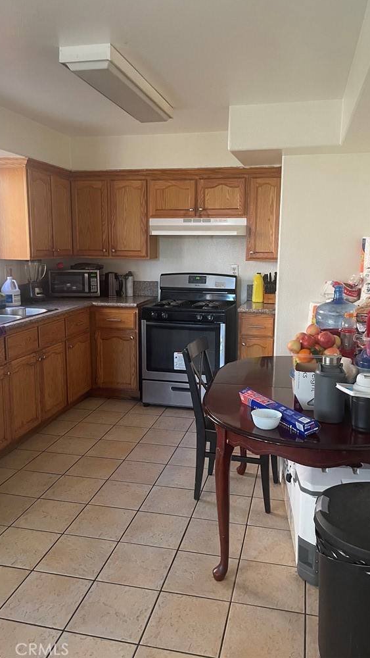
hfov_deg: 40.2
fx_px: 505
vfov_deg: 66.0
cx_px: 184
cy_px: 322
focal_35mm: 29
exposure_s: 1/60
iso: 200
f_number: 1.6
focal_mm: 4.2
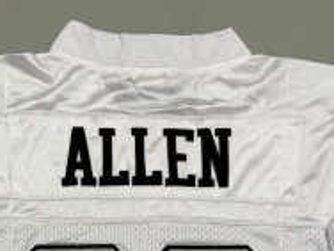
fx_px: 984
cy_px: 333
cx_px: -107
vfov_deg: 13.9
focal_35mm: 102
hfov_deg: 17.9
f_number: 1.78
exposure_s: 1/100
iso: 125
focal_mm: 6.76
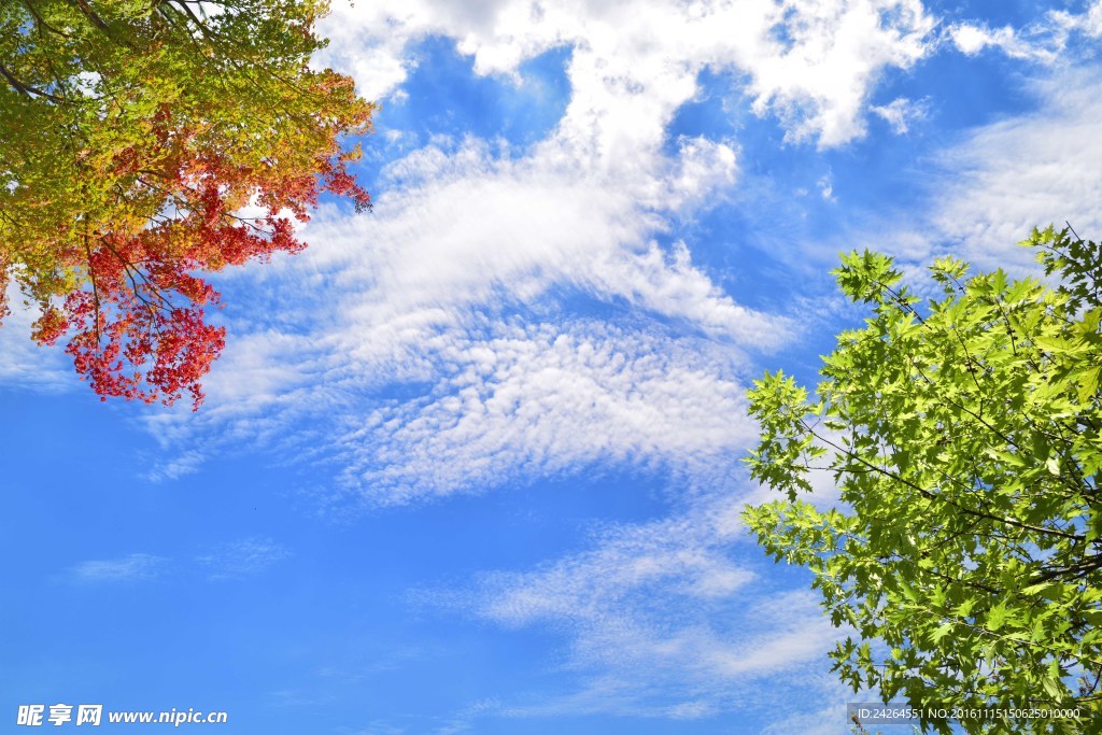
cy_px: 368
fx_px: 1041
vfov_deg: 38.9
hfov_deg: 55.8
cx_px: 551
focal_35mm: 34
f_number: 13
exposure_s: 1/60
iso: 64
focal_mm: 34
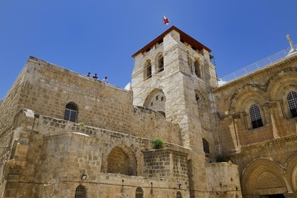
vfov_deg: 45.0
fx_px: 239
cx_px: 148
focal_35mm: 29
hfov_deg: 63.7
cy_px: 99
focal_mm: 29
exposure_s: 1/640
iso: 200
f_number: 9
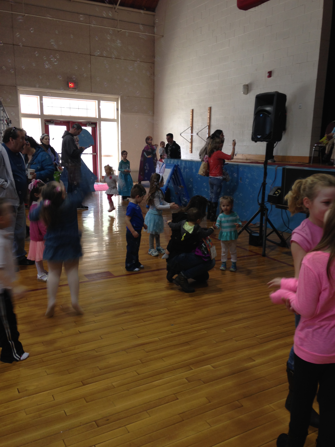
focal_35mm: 33
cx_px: 168
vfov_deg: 55.4
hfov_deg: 42.9
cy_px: 224
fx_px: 426
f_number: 2.4
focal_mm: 4.12
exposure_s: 1/20
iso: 50
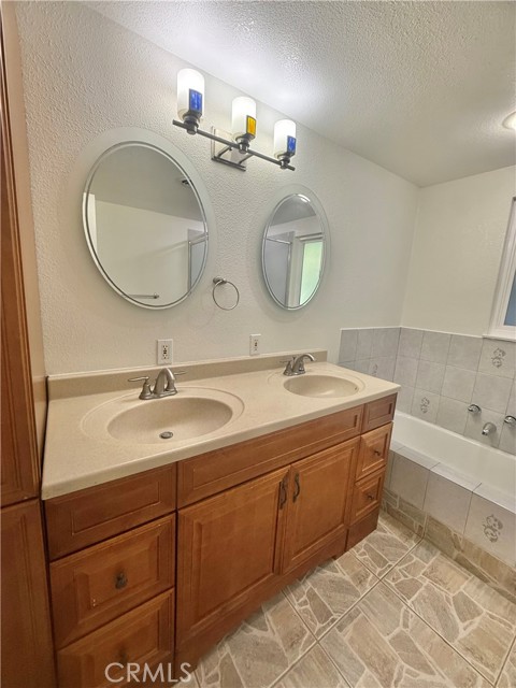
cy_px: 344
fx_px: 278
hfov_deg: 85.7
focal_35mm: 14
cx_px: 258
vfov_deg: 102.1
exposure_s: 1/120
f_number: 2.2
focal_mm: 2.22
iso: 200
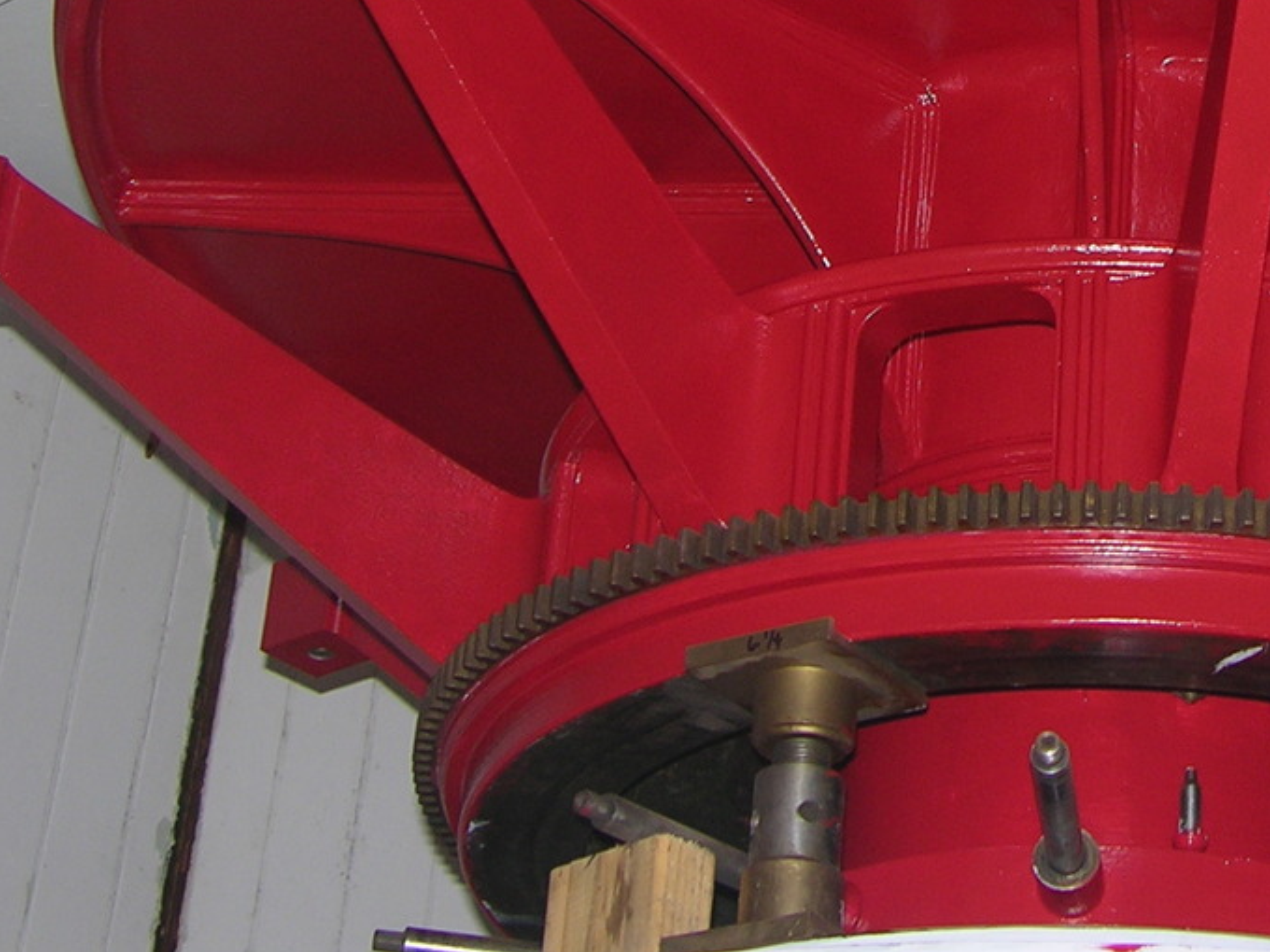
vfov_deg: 14.0
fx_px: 3779
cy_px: -151
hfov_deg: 18.6
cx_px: 1236
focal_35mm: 103
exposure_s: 1/125
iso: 50
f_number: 2.8
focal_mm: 8.9
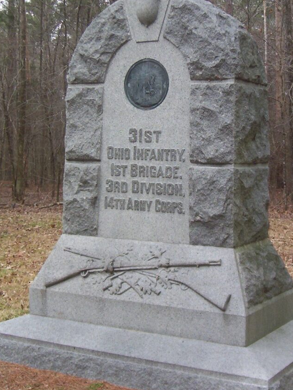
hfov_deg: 23.6
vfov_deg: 31.2
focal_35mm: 62
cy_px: 184
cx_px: 168
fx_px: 700
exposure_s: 1/305
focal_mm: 7.88
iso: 100
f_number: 3.16
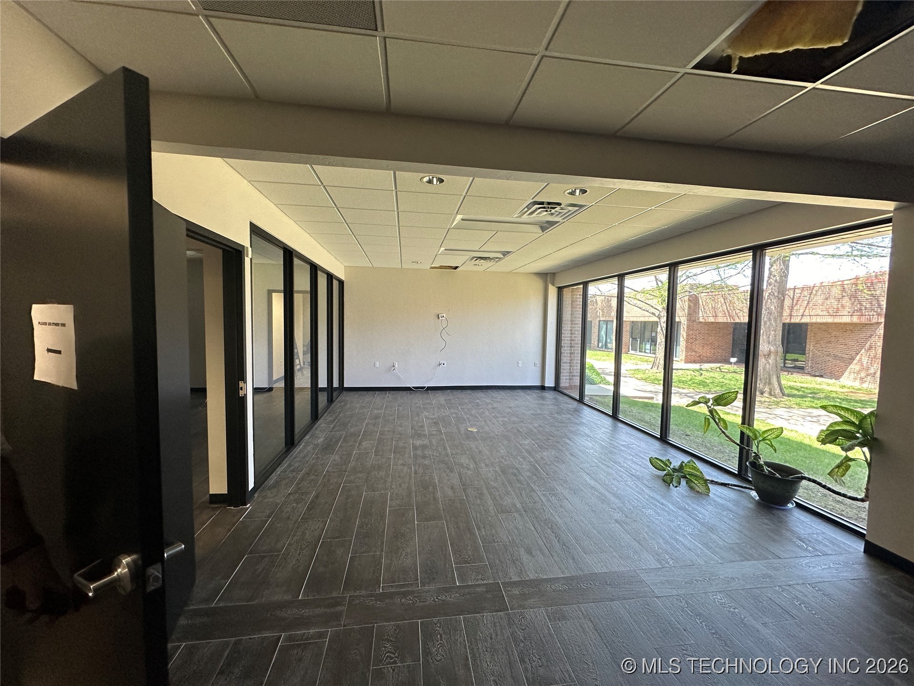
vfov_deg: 85.7
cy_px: 343
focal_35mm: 14
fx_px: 370
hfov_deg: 102.1
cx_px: 457
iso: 160
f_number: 2.2
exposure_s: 1/120
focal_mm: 2.22
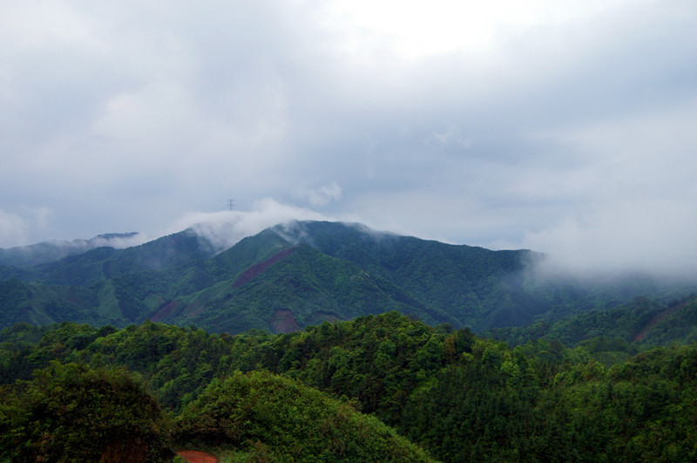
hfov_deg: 46.5
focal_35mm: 42
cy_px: 232
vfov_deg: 31.8
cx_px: 348
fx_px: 812
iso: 100
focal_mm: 28
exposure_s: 1/200
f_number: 5
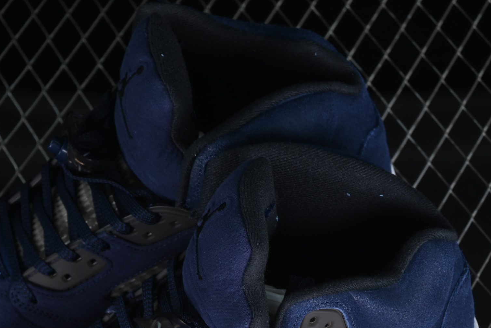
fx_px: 1882
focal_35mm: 138
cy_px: 275
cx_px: 167
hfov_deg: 14.8
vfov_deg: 9.9
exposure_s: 1/50
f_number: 6.3
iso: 160
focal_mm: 50
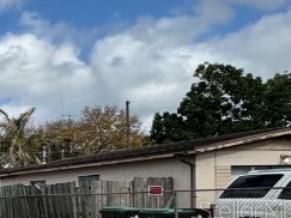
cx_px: -302
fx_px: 496
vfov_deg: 23.9
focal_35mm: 59
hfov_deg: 18.8
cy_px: 210
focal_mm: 2.22
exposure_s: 1/2985
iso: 50
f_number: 2.2
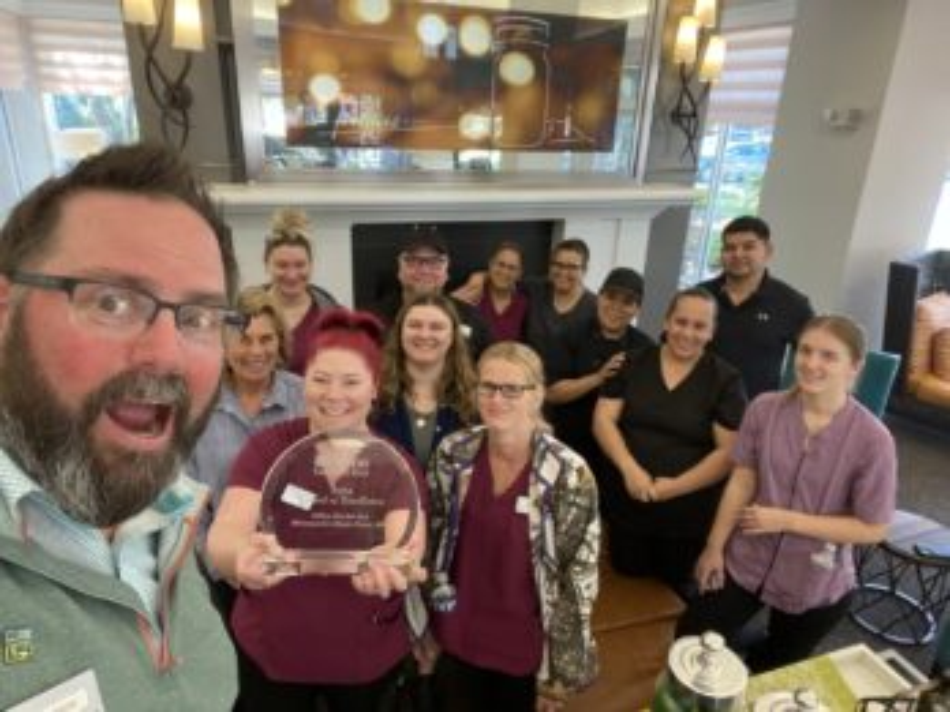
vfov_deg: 58.9
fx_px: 631
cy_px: 356
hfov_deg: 73.9
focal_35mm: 23
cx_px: 475
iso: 320
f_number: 2.2
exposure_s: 1/60
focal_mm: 2.71
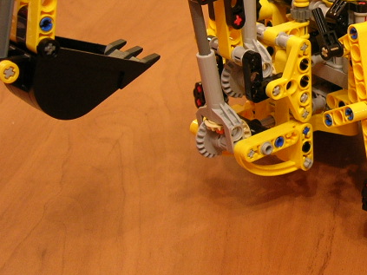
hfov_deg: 20.2
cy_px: 35
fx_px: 975
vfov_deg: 15.9
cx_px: 416
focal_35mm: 92
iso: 90
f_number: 2.8
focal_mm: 7.8
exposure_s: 1/3.9
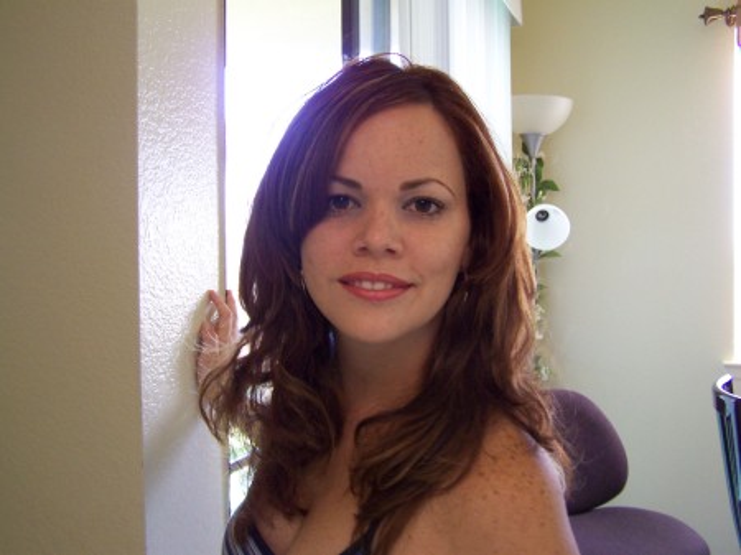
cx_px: 370
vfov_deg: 37.7
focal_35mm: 38
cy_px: 278
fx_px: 813
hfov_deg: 49.0
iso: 160
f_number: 2.8
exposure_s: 1/20
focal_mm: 6.3
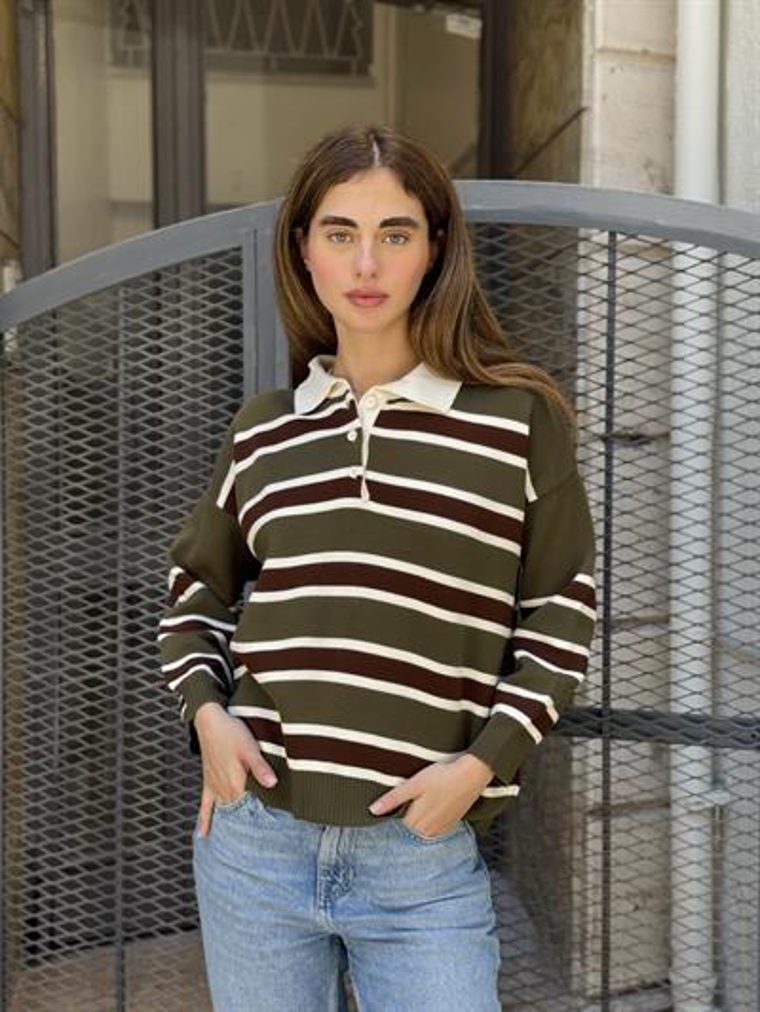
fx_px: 1405
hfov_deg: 30.3
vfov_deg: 39.6
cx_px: 380
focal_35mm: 48
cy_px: 506
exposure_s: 1/300
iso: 64
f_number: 1.78
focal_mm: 6.76
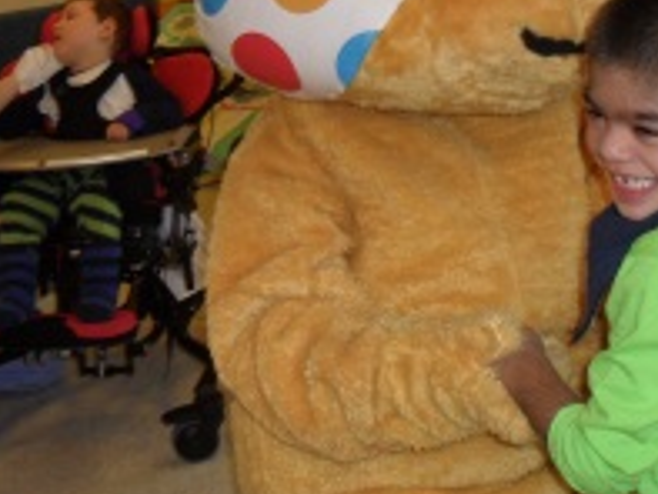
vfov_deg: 20.5
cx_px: 531
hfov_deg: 26.8
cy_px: 110
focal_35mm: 71
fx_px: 1350
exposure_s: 1/45
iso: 200
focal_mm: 6.3
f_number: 3.2
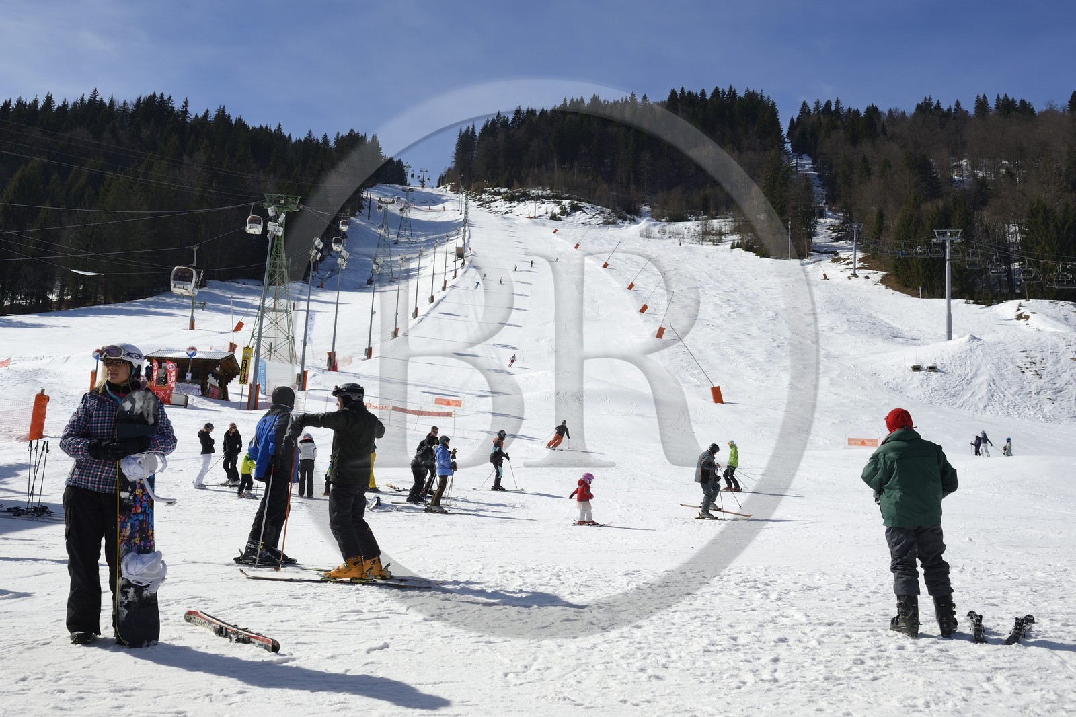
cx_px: 538
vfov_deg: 42.3
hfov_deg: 60.3
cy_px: 358
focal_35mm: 31
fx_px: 926
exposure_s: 1/640
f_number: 10
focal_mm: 31
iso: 200
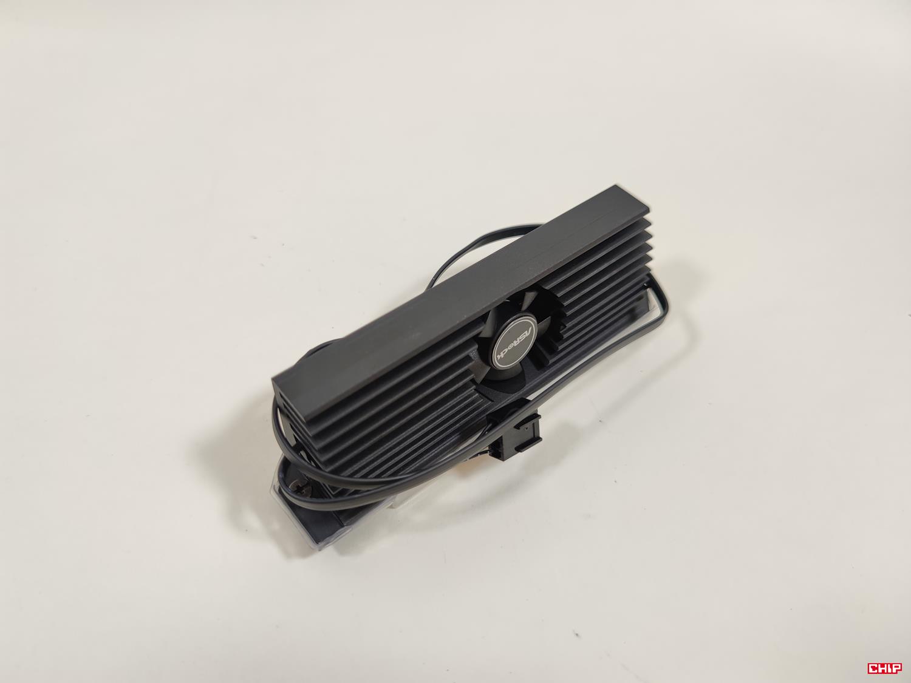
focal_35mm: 25
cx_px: 456
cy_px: 342
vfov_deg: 54.9
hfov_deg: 69.4
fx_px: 658
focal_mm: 6.78
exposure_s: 1/100
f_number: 1.85
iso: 68
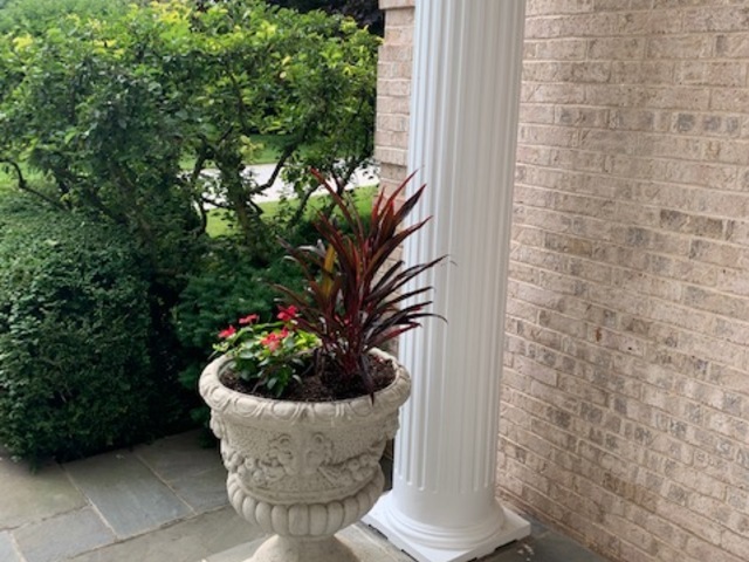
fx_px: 563
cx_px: 374
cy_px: 281
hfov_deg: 67.3
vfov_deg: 53.1
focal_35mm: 26
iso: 25
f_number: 1.8
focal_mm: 4.25
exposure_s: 1/223
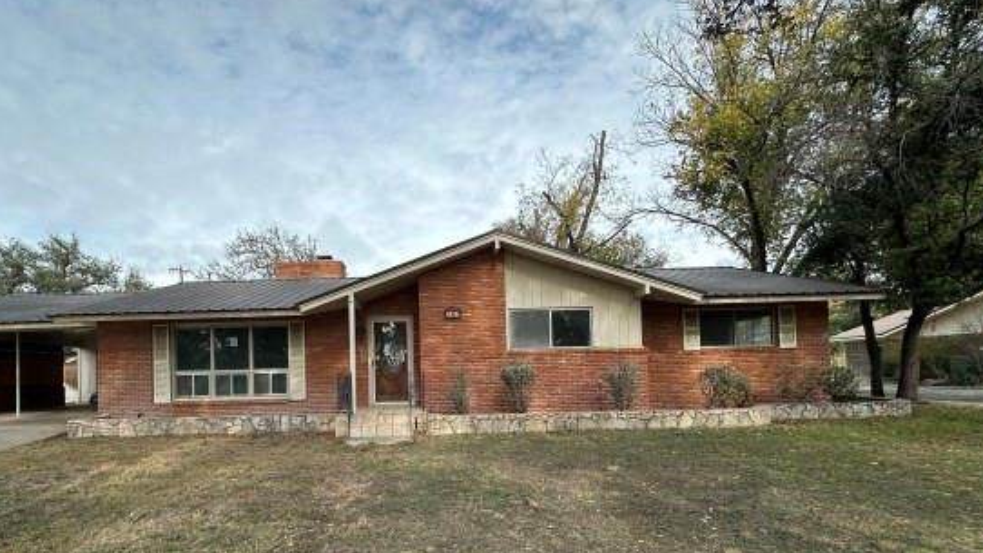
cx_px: 428
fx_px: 469
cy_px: 364
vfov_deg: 59.7
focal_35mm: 18
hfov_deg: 92.2
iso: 40
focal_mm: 2.22
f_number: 2.2
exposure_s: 1/1014
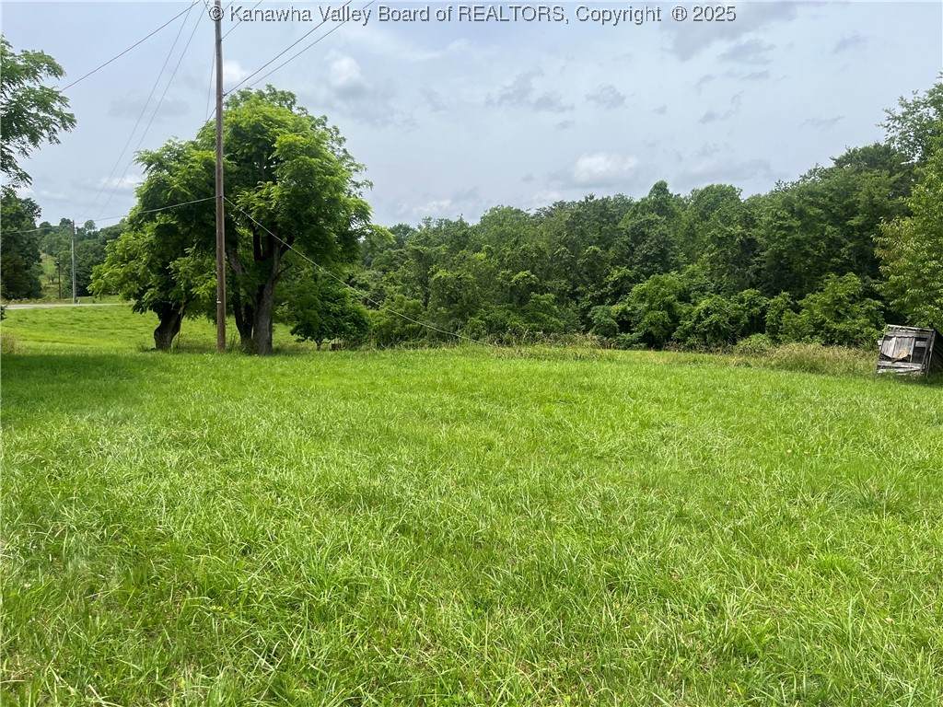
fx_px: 708
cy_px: 354
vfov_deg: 53.1
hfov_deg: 67.3
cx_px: 472
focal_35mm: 26
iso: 50
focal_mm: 5.1
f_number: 1.6
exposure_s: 1/2755
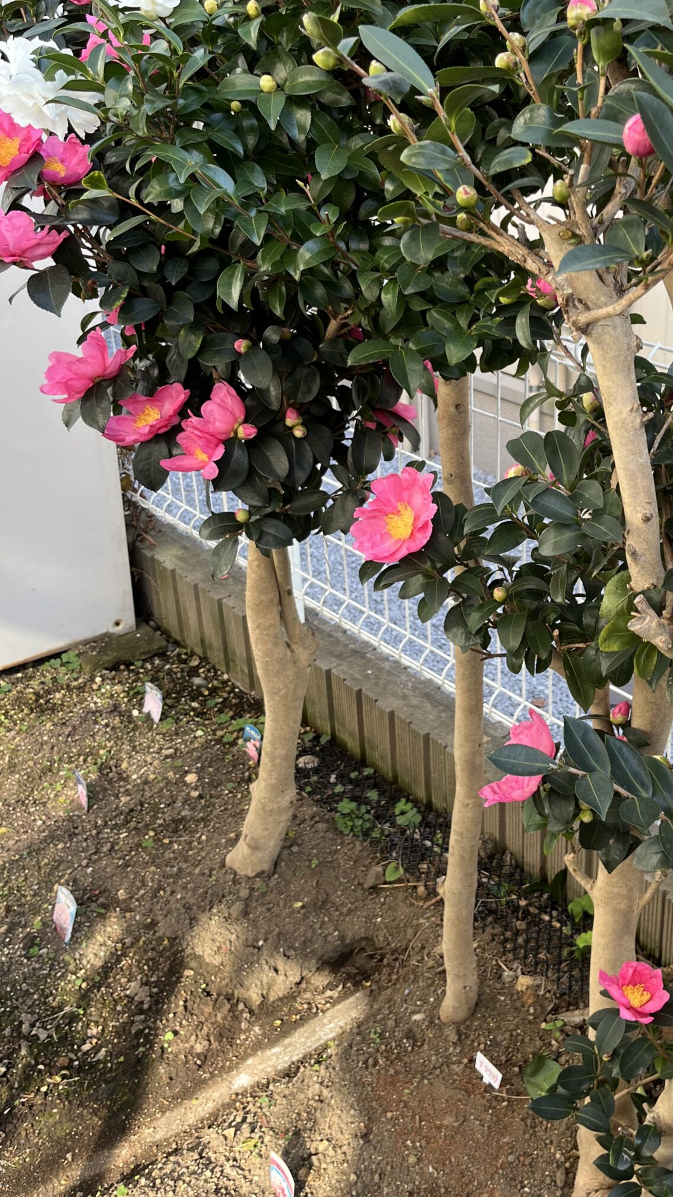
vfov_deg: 55.1
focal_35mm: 36
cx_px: 560
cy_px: 507
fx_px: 1142
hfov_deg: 31.8
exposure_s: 1/122
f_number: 1.6
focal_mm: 5.1
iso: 40
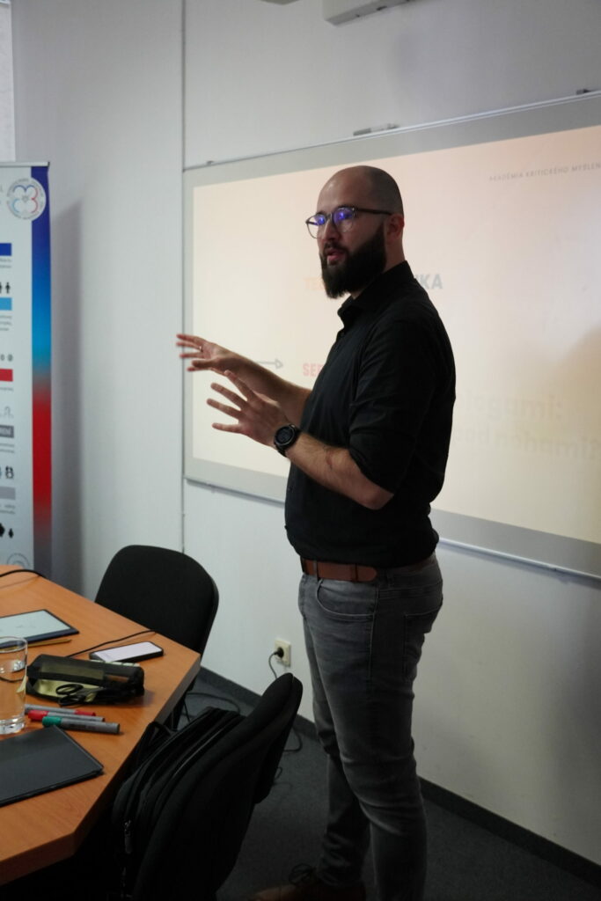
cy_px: 450
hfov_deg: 36.9
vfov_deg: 53.1
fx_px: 901
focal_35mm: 36
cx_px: 300
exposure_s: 1/160
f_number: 4
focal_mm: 24
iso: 3200
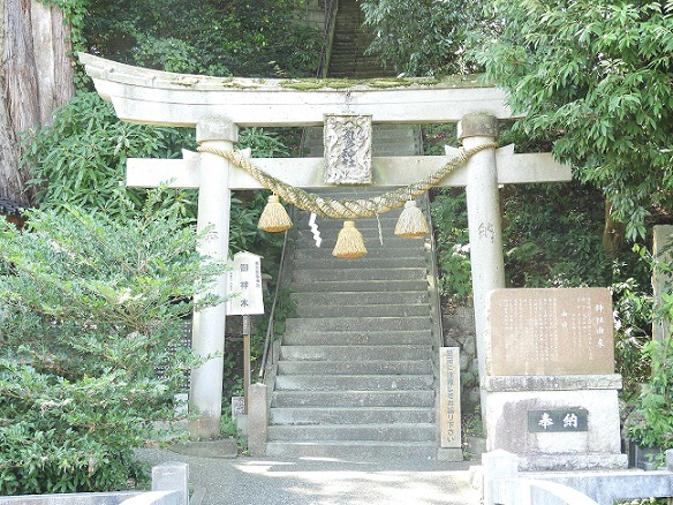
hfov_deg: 32.2
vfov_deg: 24.4
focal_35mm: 60
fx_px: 1167
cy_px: 252
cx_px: 336
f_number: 4.2
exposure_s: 1/30
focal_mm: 10.7
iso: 125
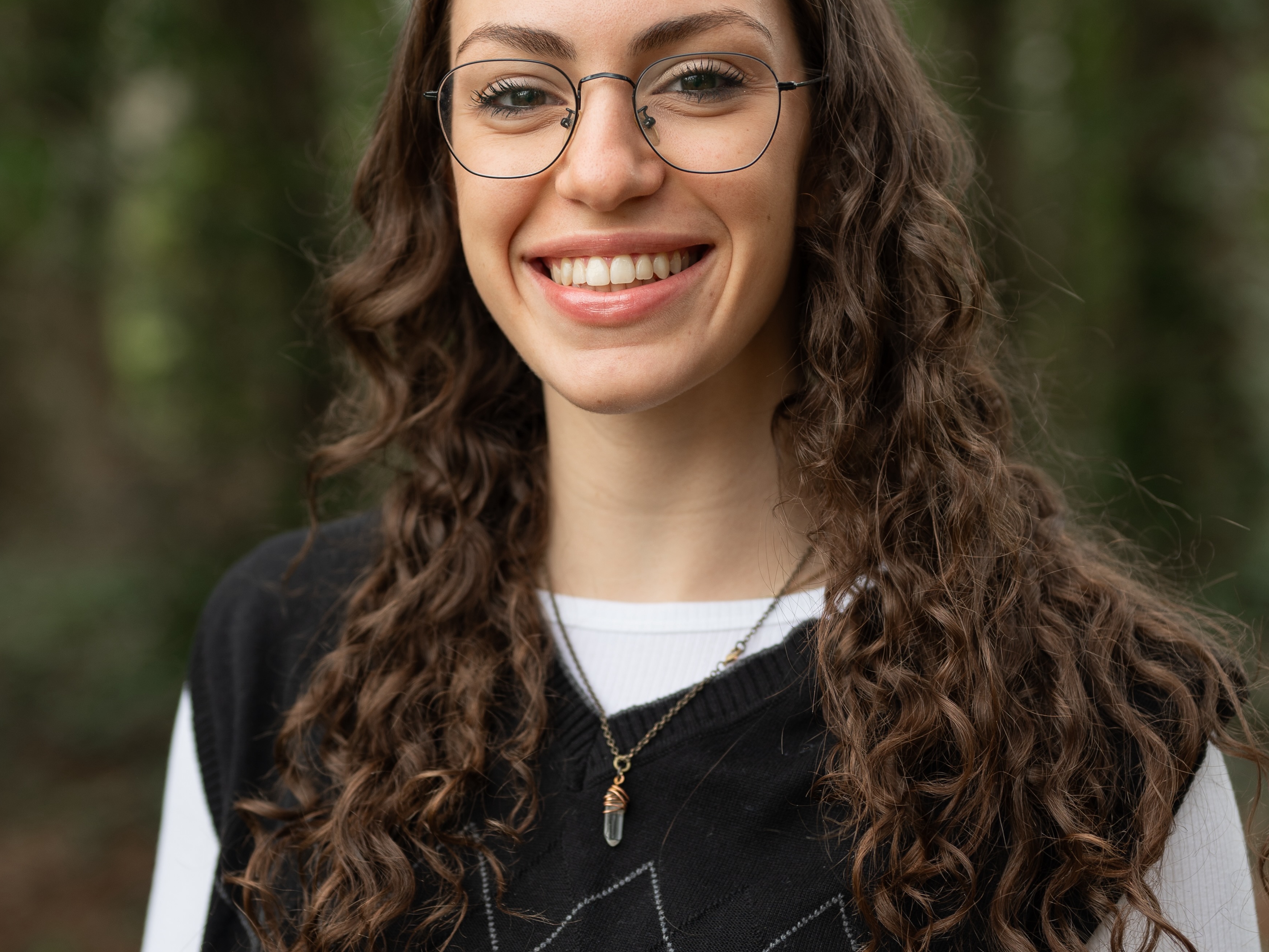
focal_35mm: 83
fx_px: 3043
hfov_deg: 23.6
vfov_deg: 17.8
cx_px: 628
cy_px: 509
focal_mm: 50
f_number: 2.2
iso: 100
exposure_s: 1/250
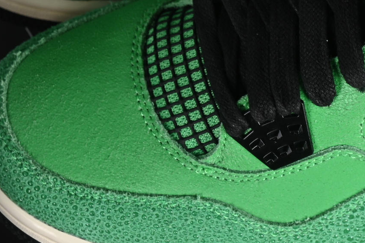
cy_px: -66
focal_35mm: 246
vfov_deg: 5.6
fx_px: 2494
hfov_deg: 8.3
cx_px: 367
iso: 160
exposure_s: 1/60
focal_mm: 50
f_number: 6.3
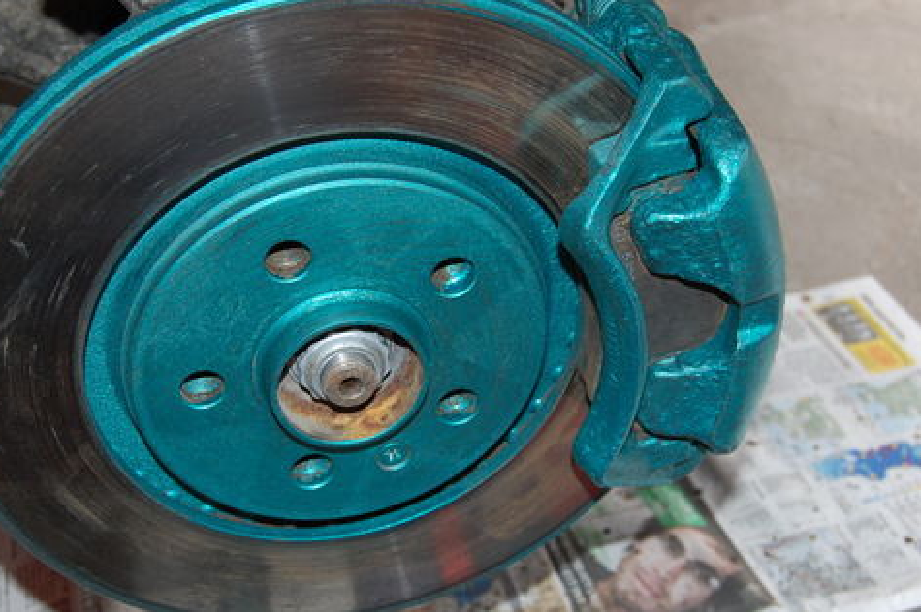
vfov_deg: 21.6
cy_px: 283
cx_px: 374
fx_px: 1602
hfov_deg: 32.0
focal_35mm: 63
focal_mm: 31
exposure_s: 1/60
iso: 200
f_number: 6.3
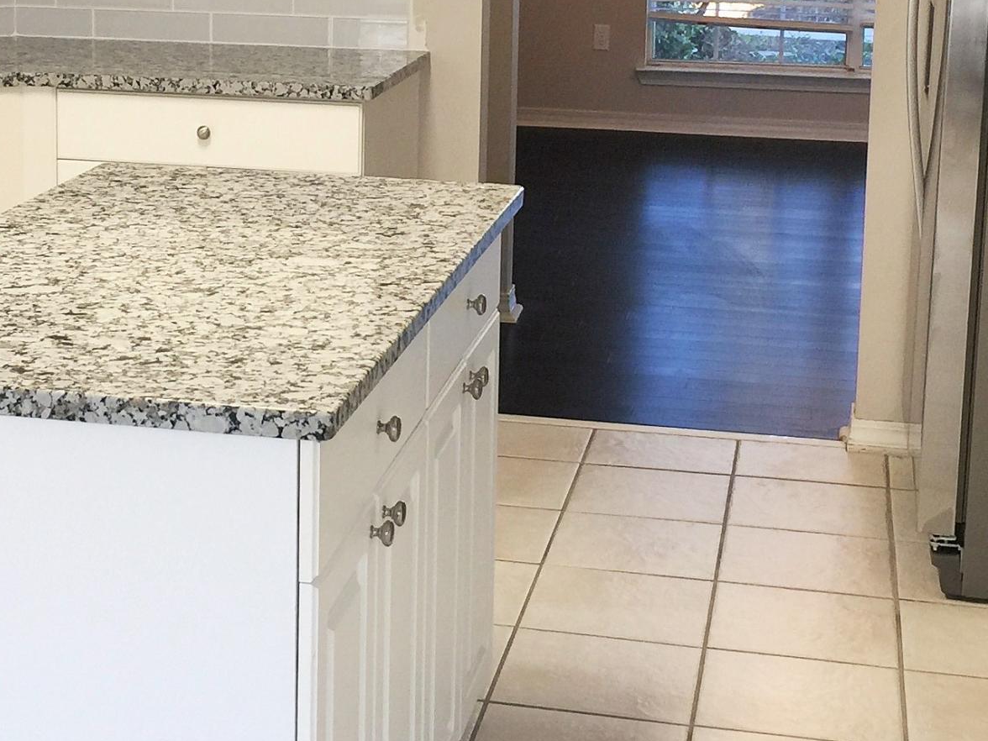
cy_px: 170
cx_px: 339
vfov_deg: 19.7
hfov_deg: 26.2
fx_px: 2112
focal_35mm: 74
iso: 32
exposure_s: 1/30
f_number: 2.2
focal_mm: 4.15
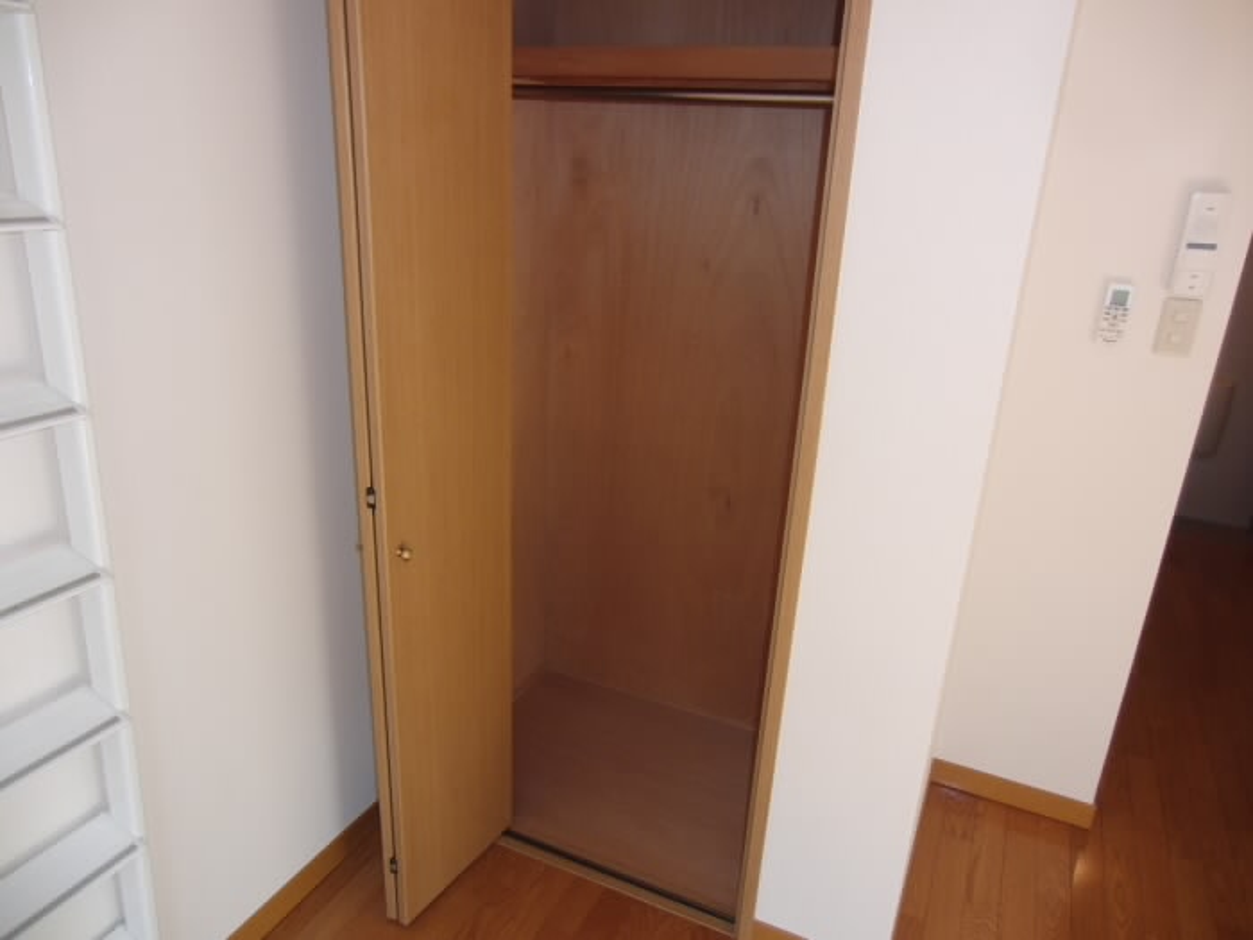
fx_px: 869
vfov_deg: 56.8
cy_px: 470
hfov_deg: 71.6
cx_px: 626
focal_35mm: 24
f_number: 3.2
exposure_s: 1/60
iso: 125
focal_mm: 4.3
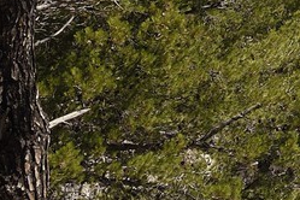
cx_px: 881
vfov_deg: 5.2
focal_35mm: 257
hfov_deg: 7.2
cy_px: -264
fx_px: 2141
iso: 200
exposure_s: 1/250
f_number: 11
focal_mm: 40
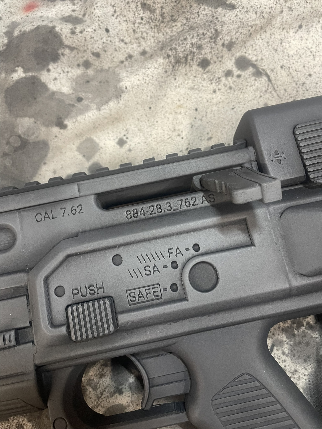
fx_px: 322
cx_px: 161
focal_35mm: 26
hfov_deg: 53.1
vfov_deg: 67.3
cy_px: 214
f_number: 1.6
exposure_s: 1/50
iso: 200
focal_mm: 4.2
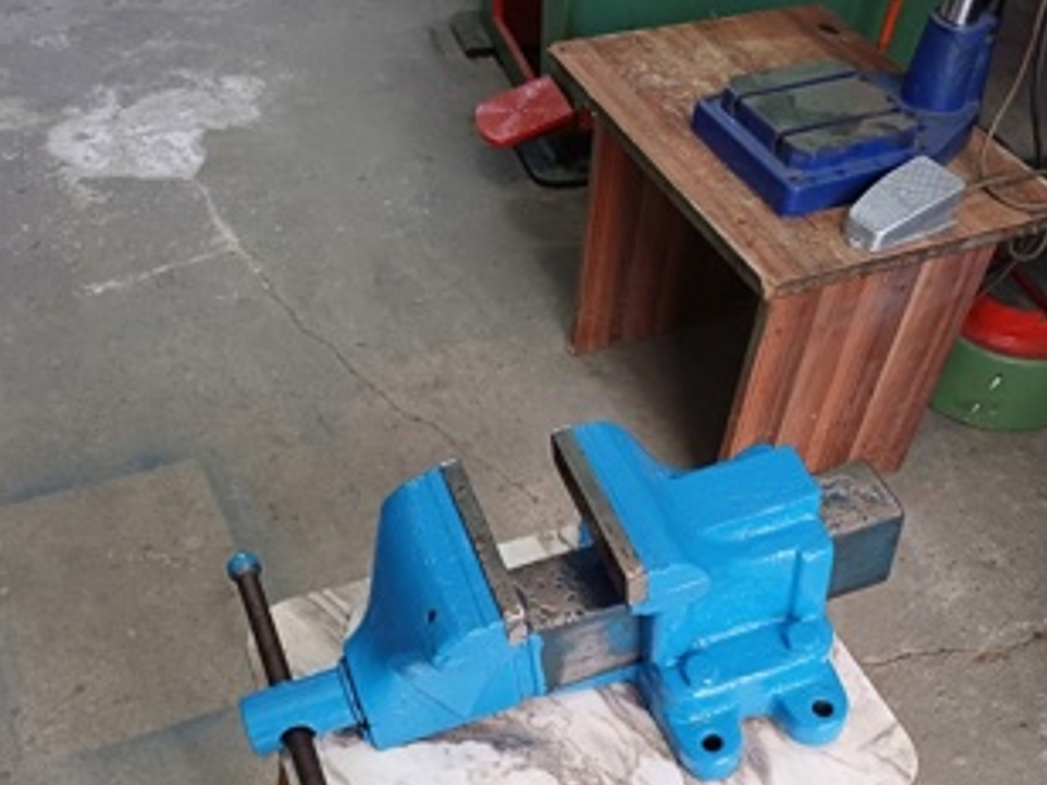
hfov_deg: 49.0
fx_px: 1149
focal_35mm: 38
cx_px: 527
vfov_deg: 36.8
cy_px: 593
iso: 400
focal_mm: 4.65
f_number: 1.8
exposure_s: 1/25
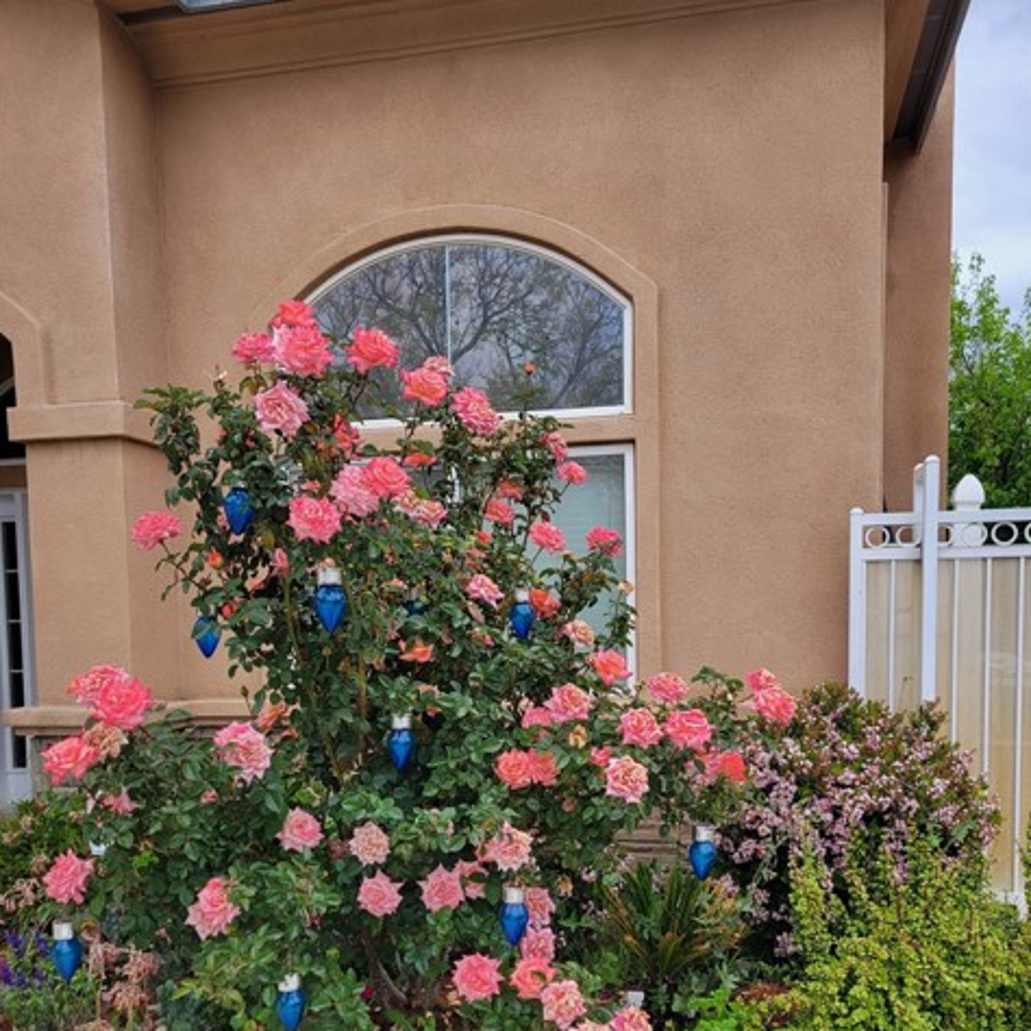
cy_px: 655
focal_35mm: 31
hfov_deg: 52.5
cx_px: 513
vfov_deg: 51.9
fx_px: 1045
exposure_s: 1/1005
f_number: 1.8
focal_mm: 5.4
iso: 40
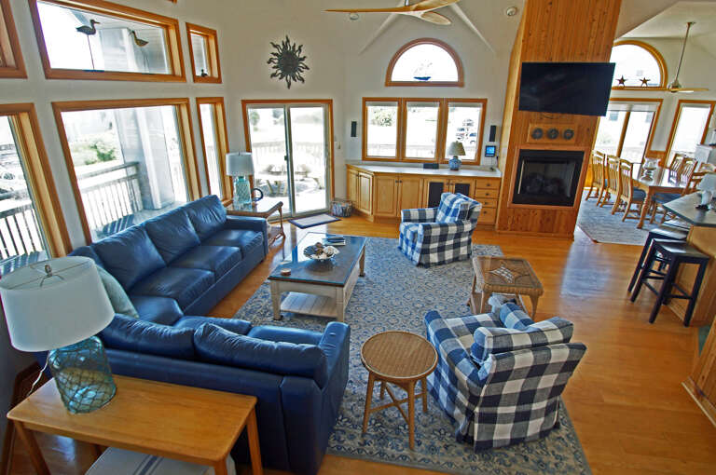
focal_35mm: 18
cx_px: 358
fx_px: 358
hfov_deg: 90.1
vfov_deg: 67.2
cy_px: 238
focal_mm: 12
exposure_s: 1/60
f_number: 4
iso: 320
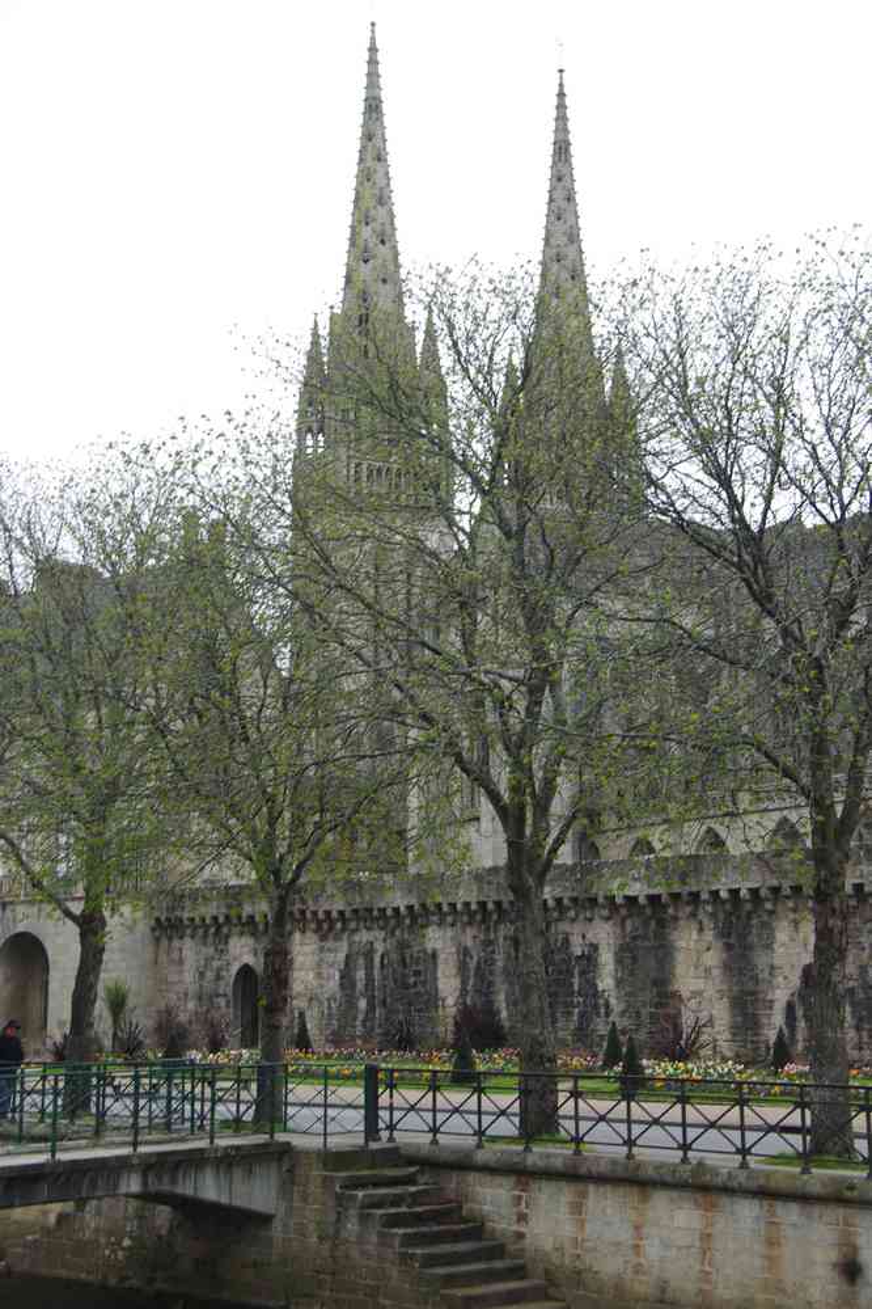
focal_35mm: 52
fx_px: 1907
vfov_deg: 37.9
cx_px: 436
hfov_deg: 25.8
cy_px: 654
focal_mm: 35
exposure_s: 1/60
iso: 800
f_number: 6.3
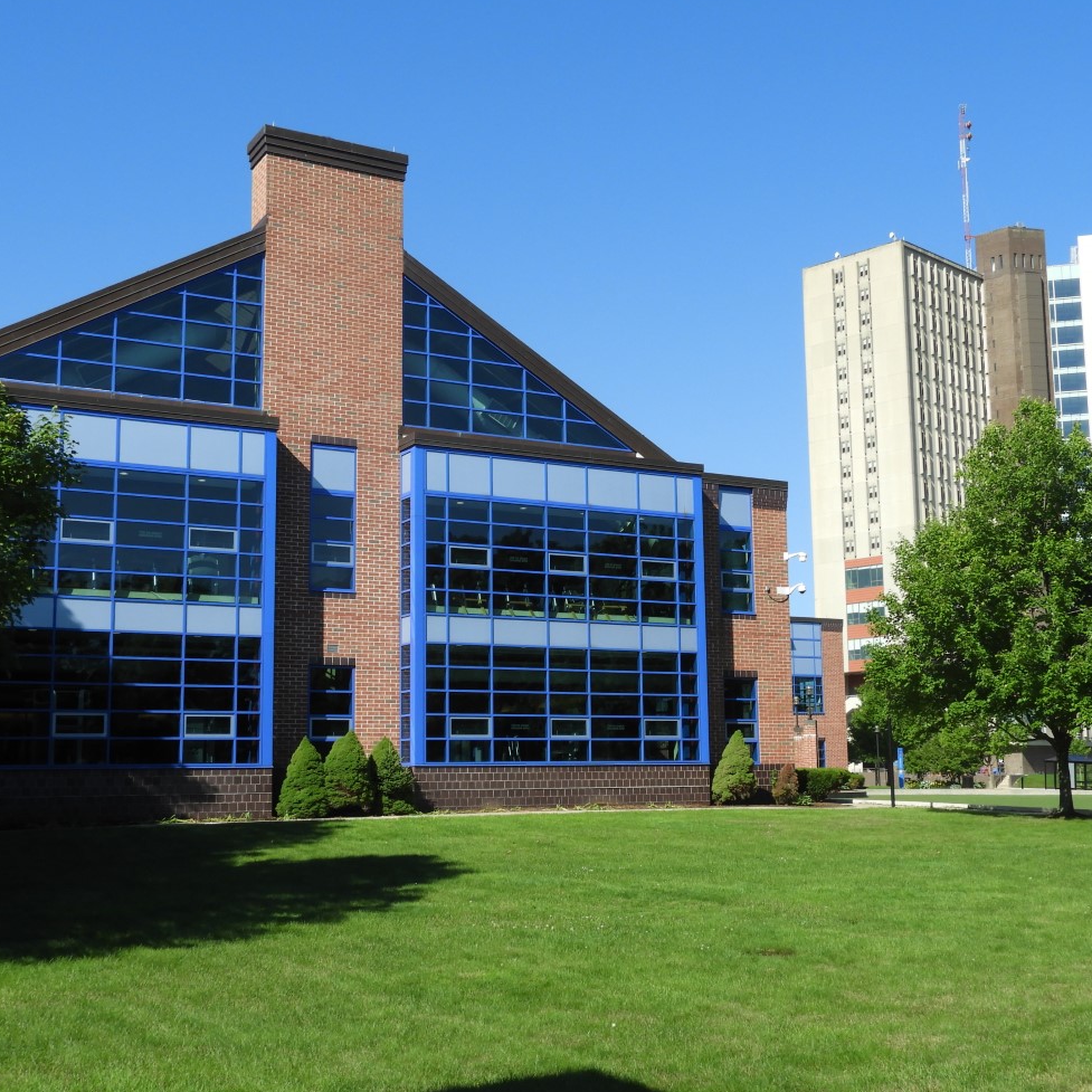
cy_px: 558
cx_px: 600
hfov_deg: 39.1
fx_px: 1535
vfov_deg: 39.2
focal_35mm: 43
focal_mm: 5.9
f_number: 3.6
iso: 100
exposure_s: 1/800
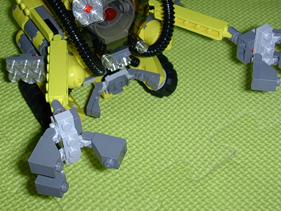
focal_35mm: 66
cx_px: 118
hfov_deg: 29.3
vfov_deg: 22.2
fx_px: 536
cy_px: 76
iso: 70
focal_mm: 6.7
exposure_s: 1/64
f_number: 2.9
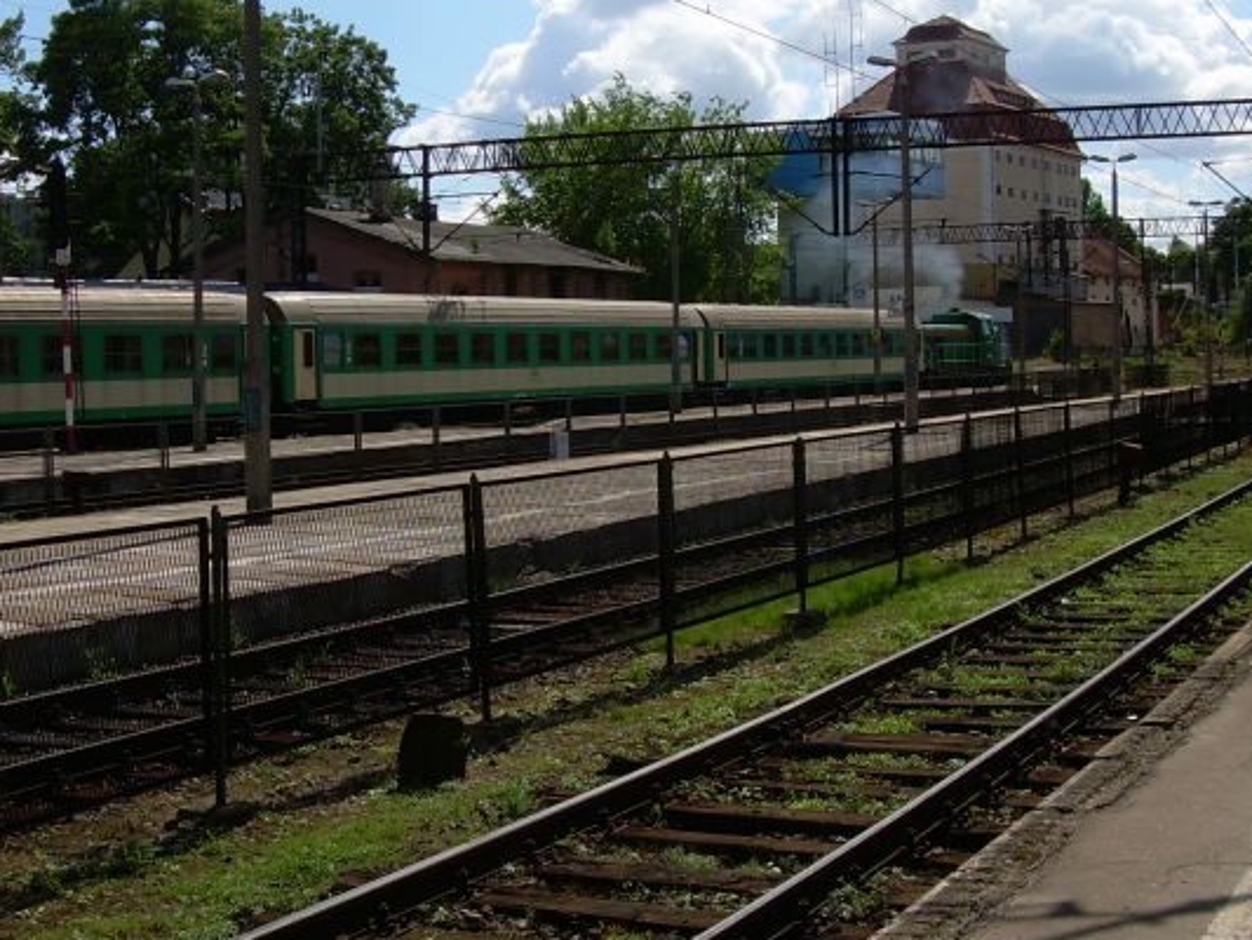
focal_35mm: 57
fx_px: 2062
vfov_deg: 25.6
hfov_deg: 33.8
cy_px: 385
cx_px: 630
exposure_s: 1/707
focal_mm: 6.3
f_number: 4.6
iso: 50
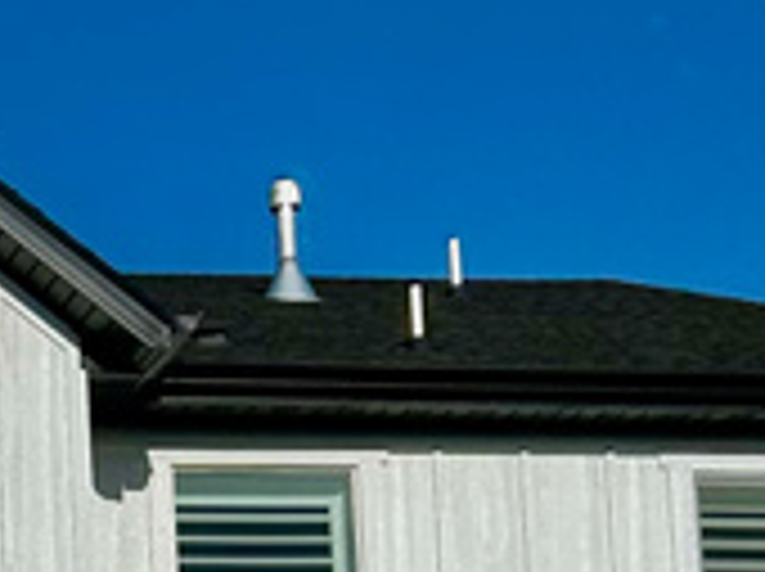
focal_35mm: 157
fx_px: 3465
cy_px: 1207
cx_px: -536
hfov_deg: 11.8
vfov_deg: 8.8
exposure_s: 1/16393
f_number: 1.5
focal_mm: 5.7
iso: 50
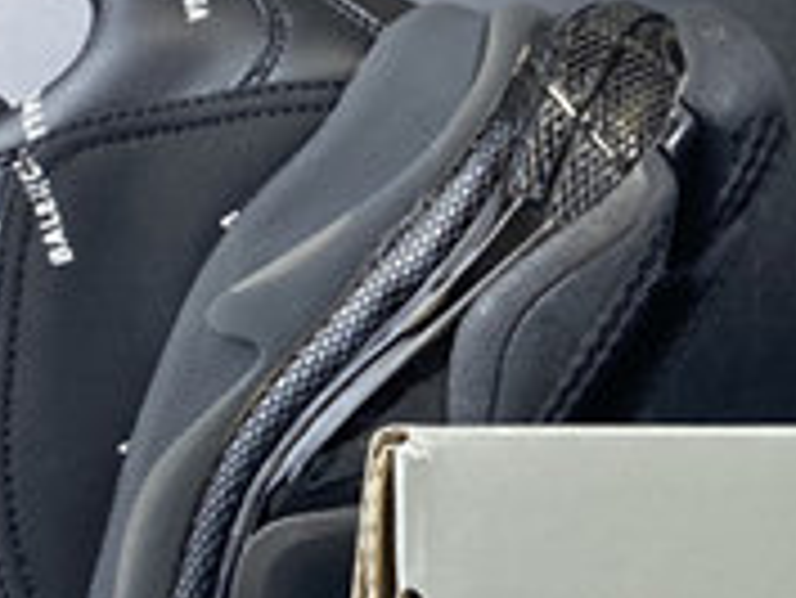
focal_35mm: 103
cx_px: 1111
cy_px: 542
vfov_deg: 14.2
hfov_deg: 17.5
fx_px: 2370
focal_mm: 4.25
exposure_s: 1/50
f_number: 1.8
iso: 80
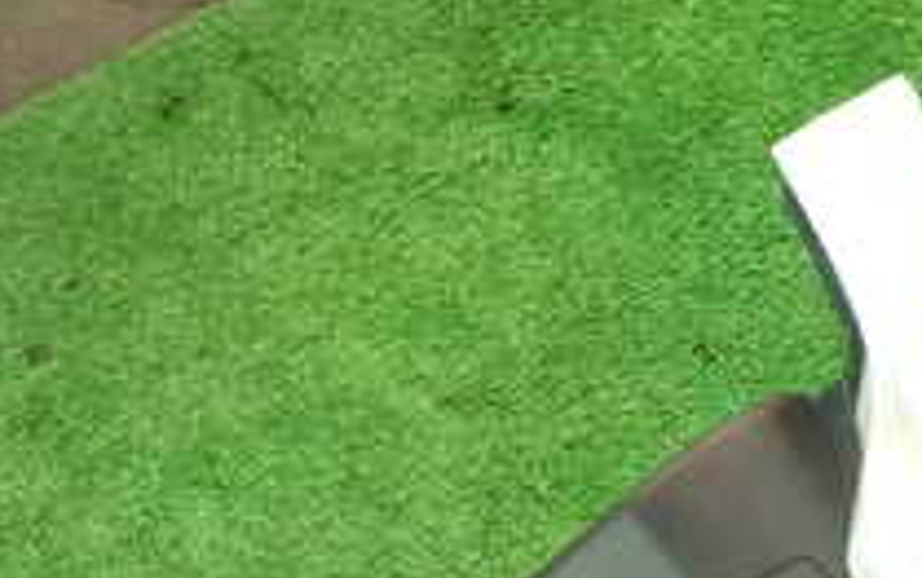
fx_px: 1911
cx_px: 393
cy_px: 807
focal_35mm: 76
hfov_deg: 27.1
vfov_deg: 16.1
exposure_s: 1/30
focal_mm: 4.5
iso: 320
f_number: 2
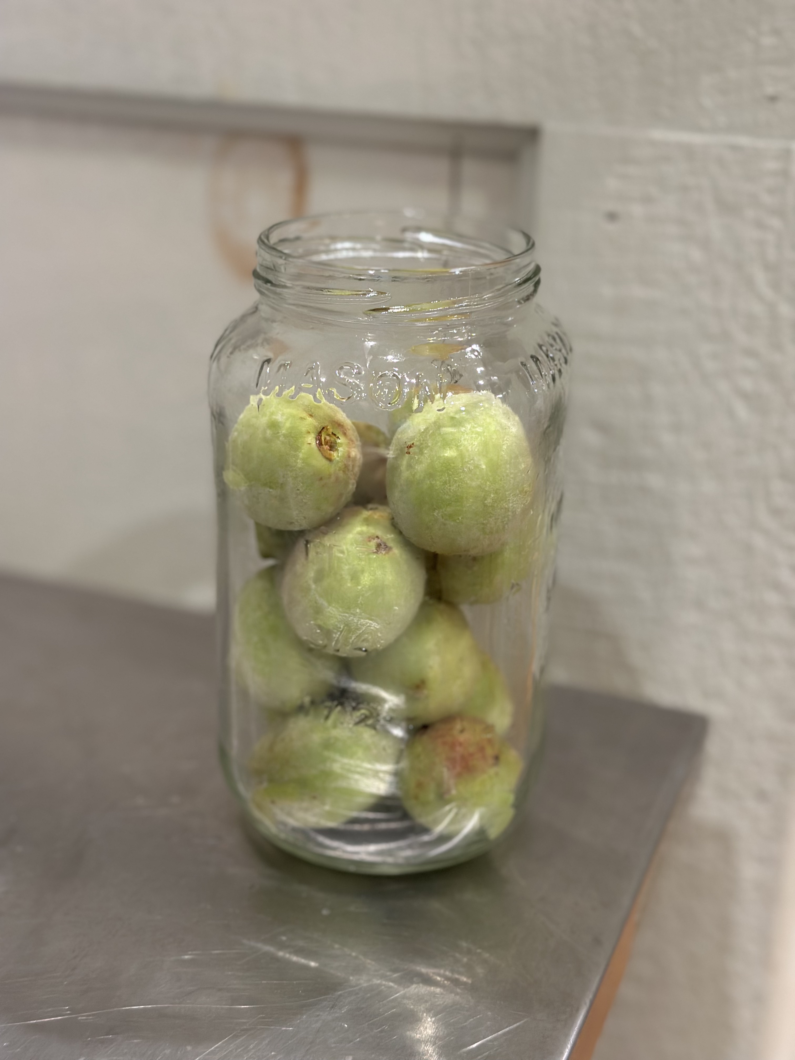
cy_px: 530
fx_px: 1470
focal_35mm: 48
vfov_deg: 39.7
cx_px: 398
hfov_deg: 30.3
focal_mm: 6.86
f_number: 1.78
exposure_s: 1/40
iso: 250
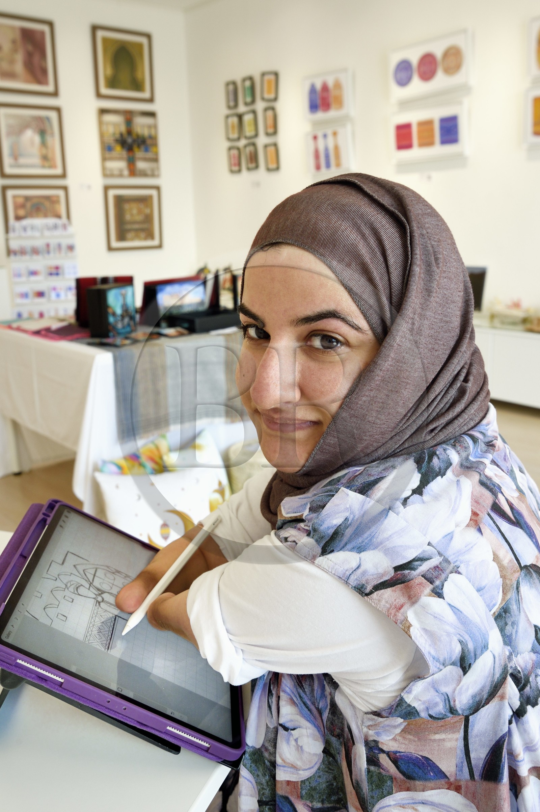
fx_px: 766
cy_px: 406
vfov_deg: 55.8
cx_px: 270
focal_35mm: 34
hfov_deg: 38.8
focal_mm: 34
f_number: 9
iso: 800
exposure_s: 1/200
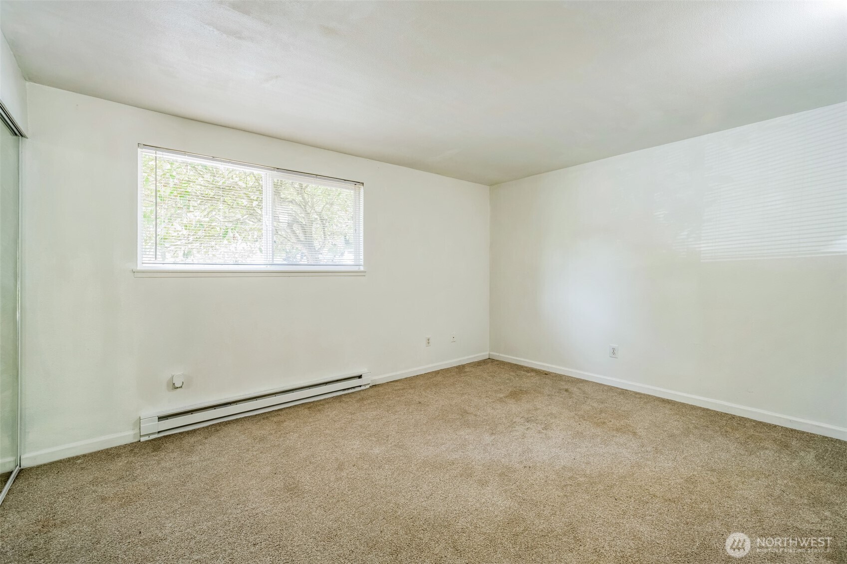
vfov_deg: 75.5
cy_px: 282
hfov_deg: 98.5
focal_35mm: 16
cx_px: 424
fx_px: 365
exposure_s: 1/1.25
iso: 320
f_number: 8
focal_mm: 15.5
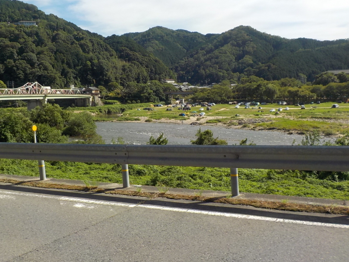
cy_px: 120
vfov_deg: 37.7
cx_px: 151
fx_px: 383
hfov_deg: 48.8
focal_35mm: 38
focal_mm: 4.1
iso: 125
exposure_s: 1/1250
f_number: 3.3
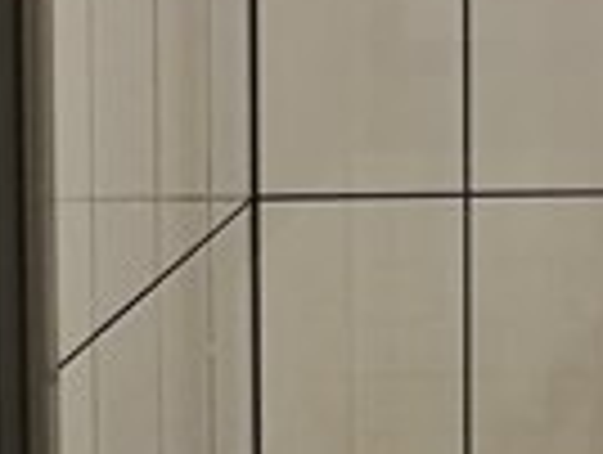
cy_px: -148
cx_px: 806
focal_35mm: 145
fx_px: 2530
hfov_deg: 13.1
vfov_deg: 10.0
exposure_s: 1/30
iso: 250
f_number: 2.2
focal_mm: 4.5
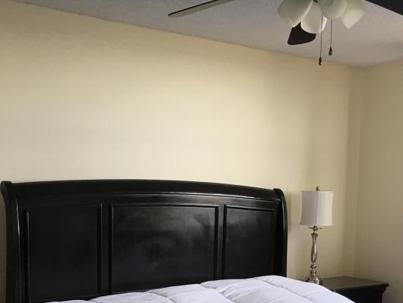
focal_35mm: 56
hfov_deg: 34.3
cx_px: 230
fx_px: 652
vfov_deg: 25.1
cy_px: 285
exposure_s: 1/30
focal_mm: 4.15
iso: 25
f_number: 2.2
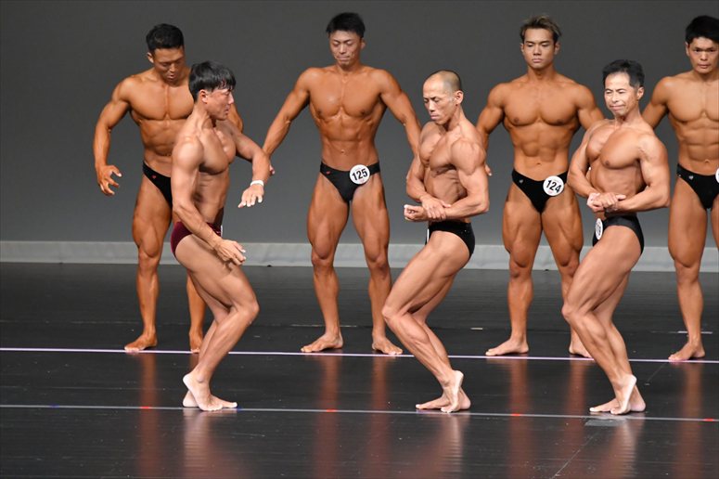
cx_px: 360
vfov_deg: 4.4
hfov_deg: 6.5
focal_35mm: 315
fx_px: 6288
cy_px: 240
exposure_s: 1/400
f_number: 5.6
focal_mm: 210
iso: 5000
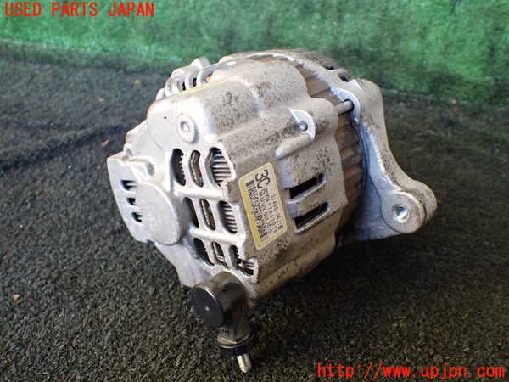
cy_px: 191
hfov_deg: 60.0
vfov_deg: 46.8
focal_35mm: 30
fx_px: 441
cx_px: 254
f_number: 2.3
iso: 400
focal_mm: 5.4
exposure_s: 1/125
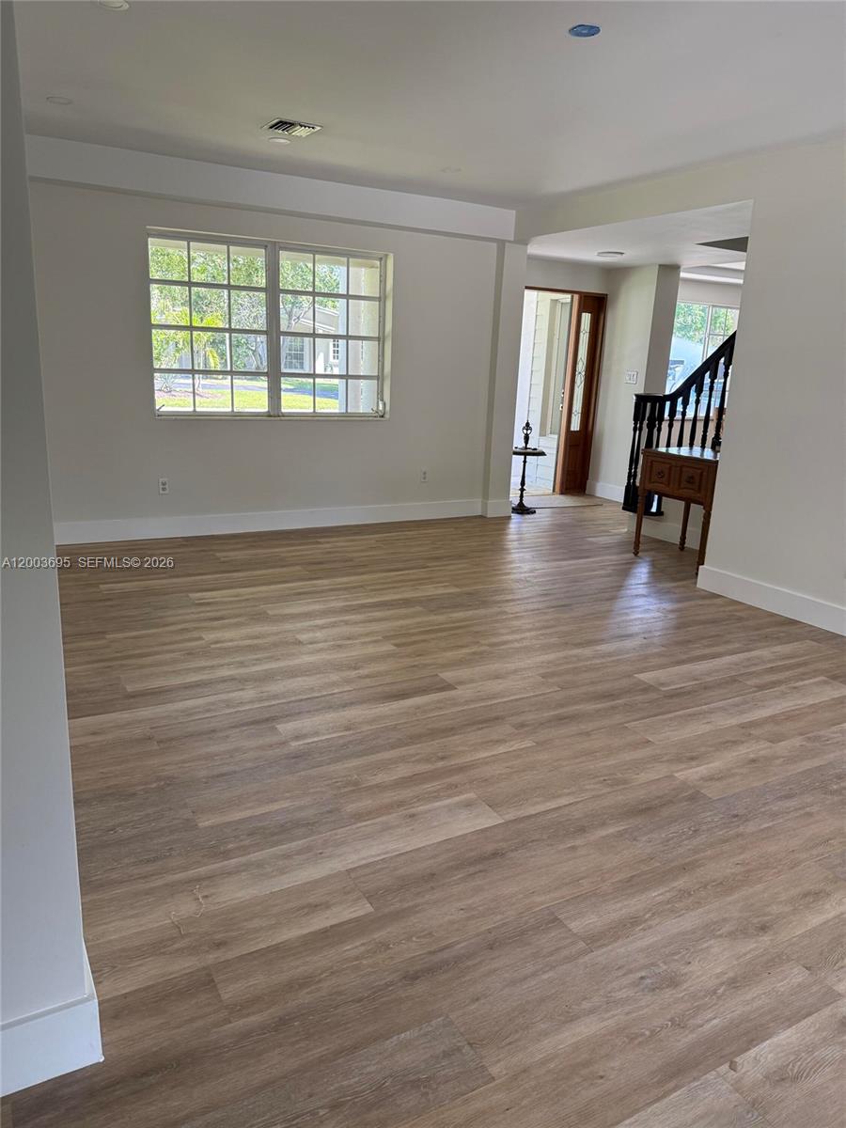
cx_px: 423
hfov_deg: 56.8
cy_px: 564
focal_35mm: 24
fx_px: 782
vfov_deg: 71.6
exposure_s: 1/228
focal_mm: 6.76
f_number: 1.78
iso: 200
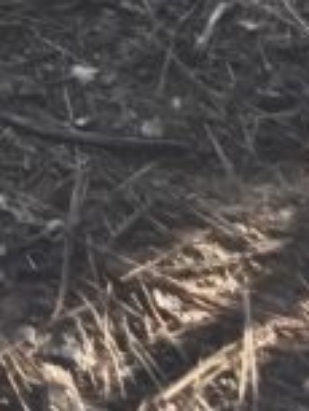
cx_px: -666
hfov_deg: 6.8
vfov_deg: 8.5
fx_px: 2306
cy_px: -819
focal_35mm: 194
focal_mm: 4.15
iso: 32
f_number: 2.2
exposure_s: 1/942
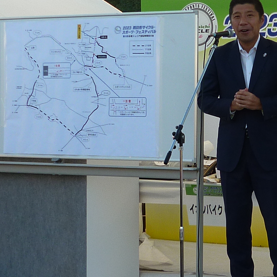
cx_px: 250
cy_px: 144
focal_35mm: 142
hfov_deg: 12.2
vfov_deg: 12.3
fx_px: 1286
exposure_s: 1/320
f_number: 3.1
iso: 80
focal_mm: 7.4
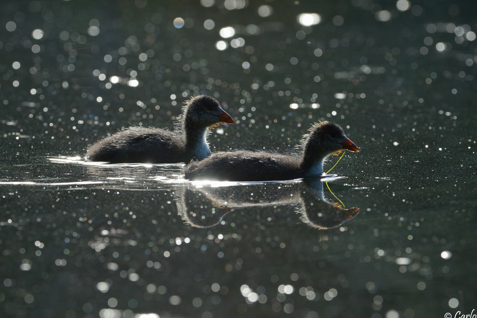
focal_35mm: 261
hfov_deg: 7.9
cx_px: 258
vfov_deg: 5.3
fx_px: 3457
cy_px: 158
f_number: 8
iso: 1000
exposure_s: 1/400
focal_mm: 240
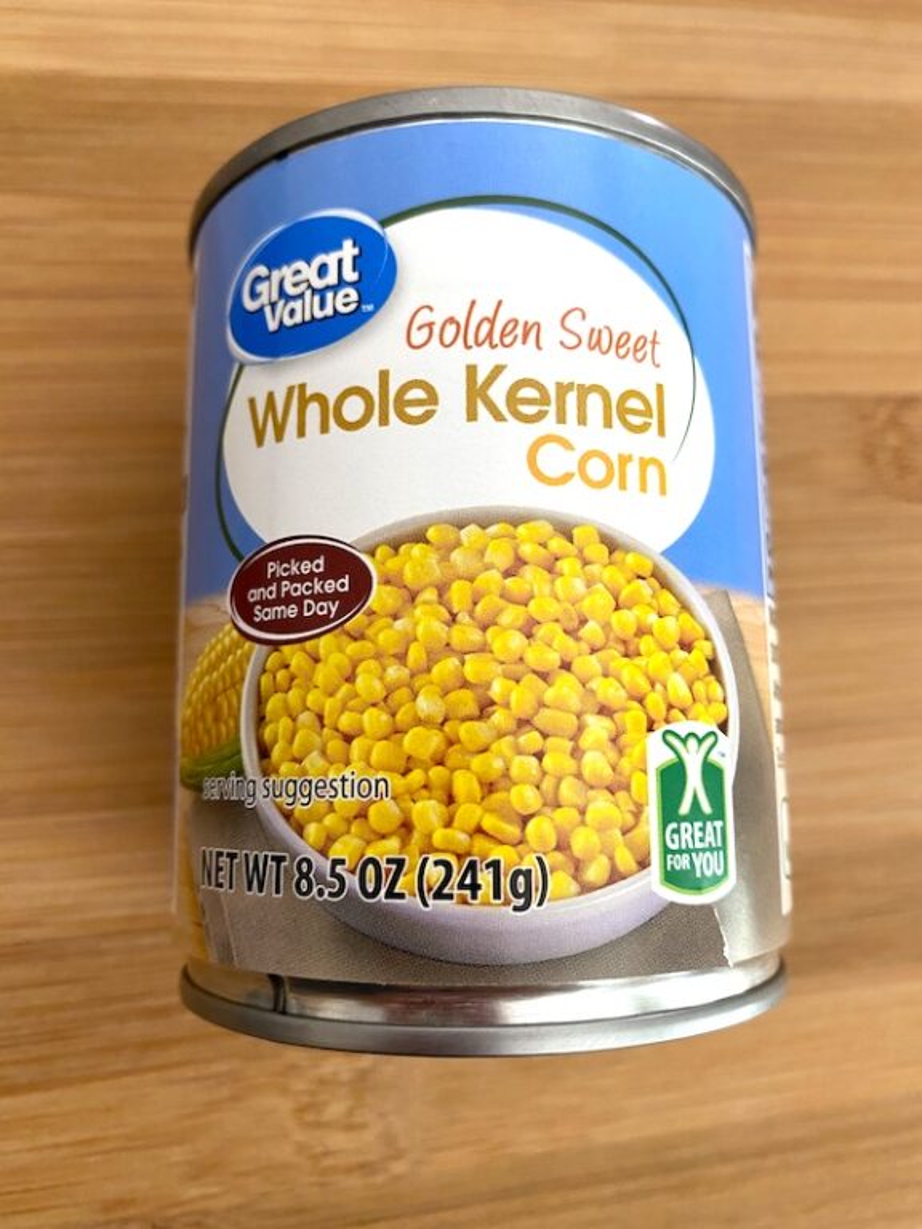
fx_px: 923
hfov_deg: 53.1
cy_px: 614
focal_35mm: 26
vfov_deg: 67.3
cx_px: 461
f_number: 1.8
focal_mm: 4.25
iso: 125
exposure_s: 1/60
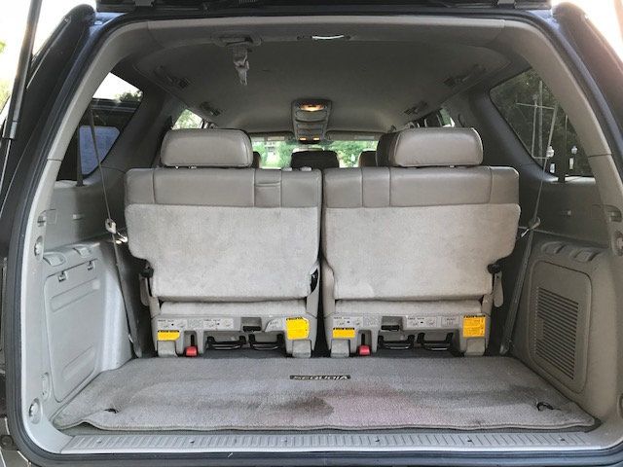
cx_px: 312
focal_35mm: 28
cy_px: 234
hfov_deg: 63.4
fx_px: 504
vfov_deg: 49.7
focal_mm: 3.99
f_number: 1.8
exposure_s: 1/24
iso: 32
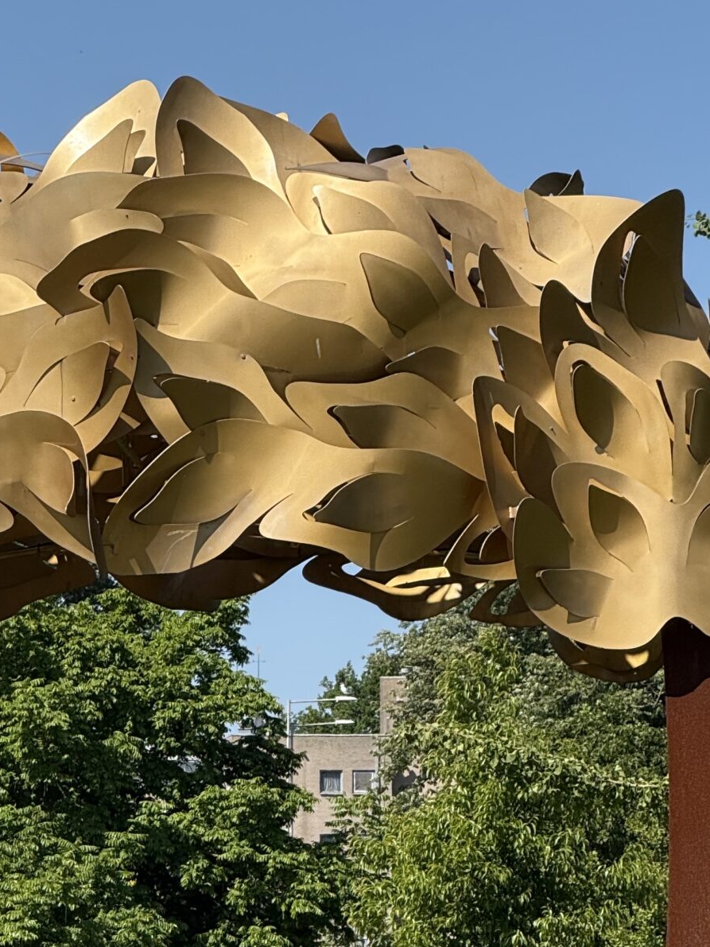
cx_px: 157
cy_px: 879
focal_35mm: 258
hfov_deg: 5.8
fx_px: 7057
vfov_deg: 7.7
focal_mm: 15.66
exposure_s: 1/1368
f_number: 2.8
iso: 64
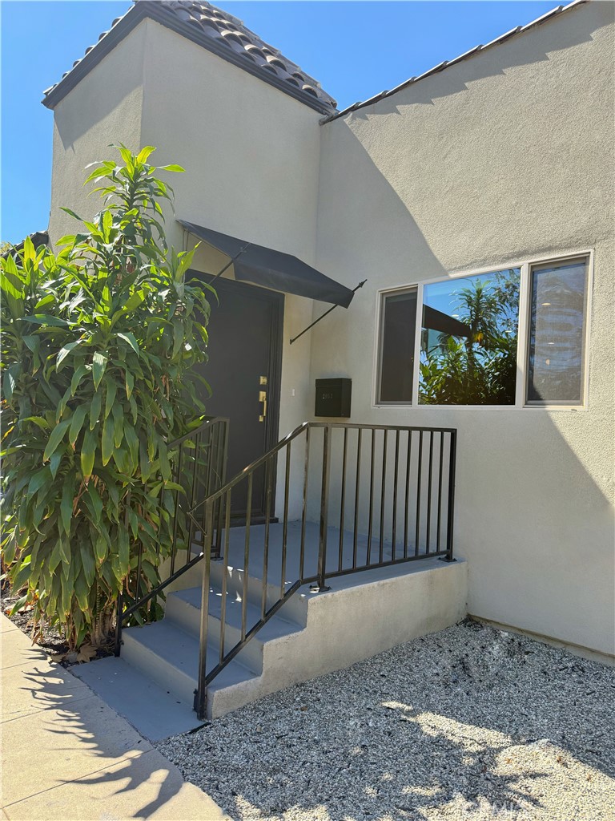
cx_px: 308
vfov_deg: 71.6
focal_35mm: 24
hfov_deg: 56.8
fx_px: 569
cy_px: 410
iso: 100
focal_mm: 6.76
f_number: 1.78
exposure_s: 1/1522
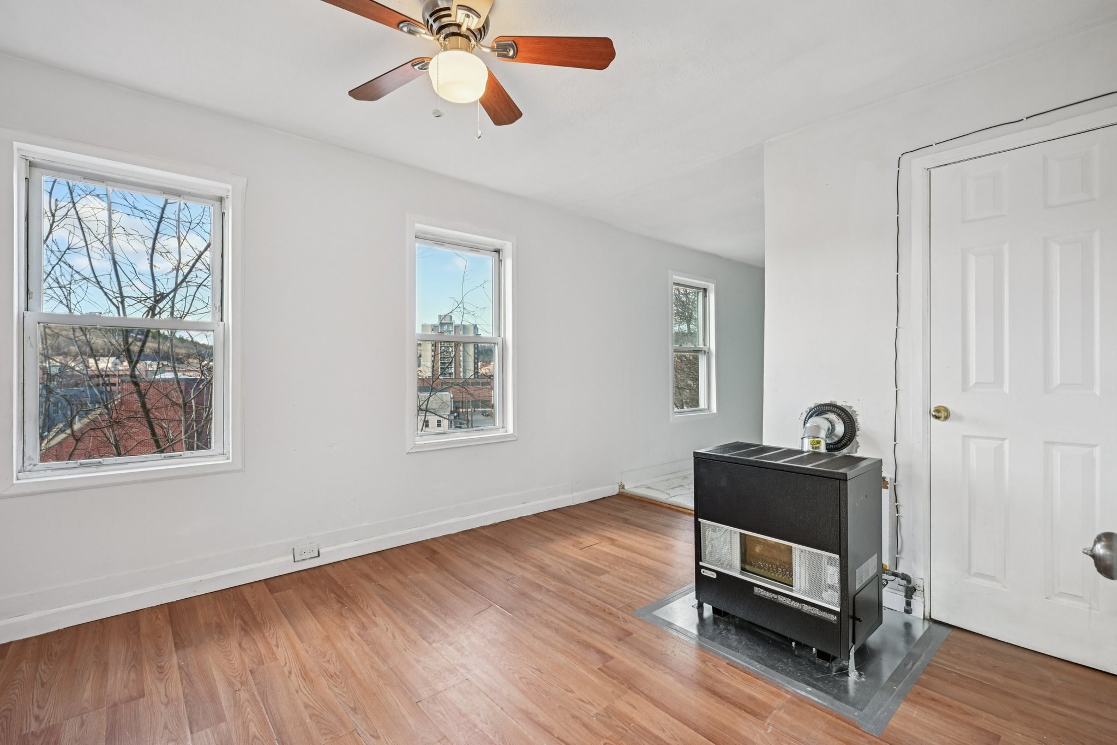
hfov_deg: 96.7
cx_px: 558
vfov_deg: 73.7
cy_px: 372
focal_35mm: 16
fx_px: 496
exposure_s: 1/25
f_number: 8
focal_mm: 16
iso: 400
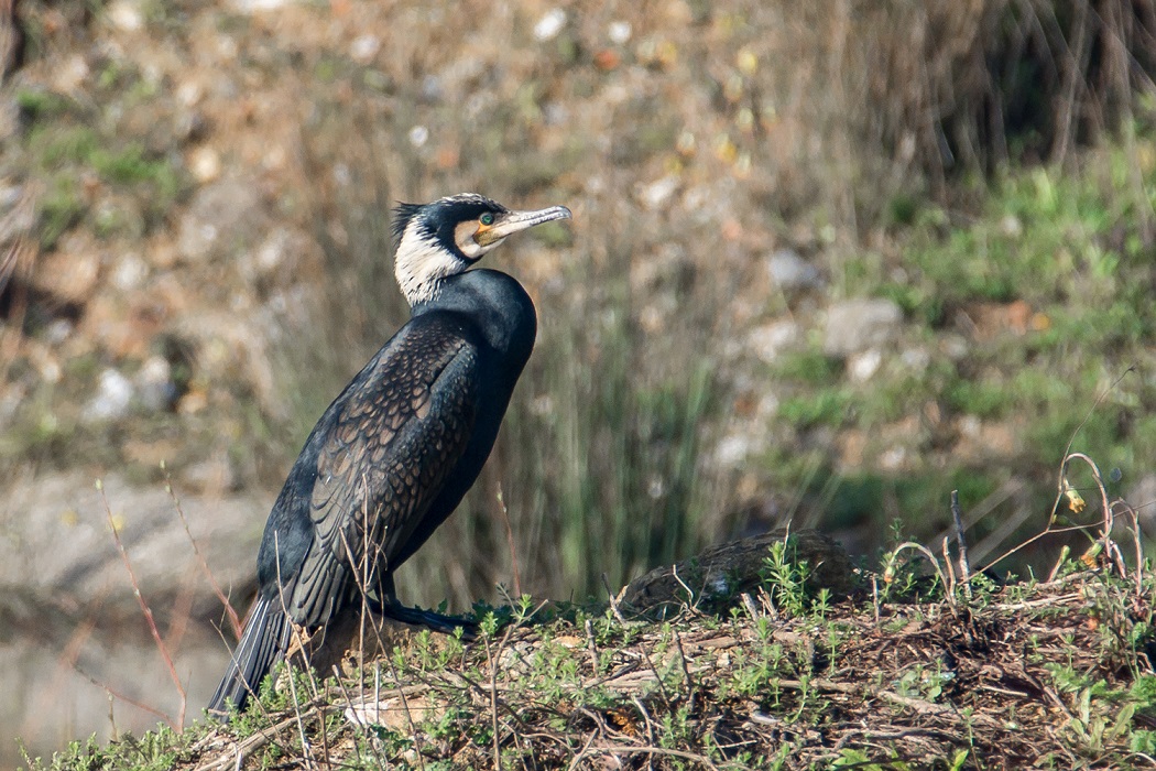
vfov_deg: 1.5
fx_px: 28898
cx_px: 578
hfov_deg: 2.3
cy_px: 386
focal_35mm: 900
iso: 400
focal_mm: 600
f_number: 8
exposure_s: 1/500
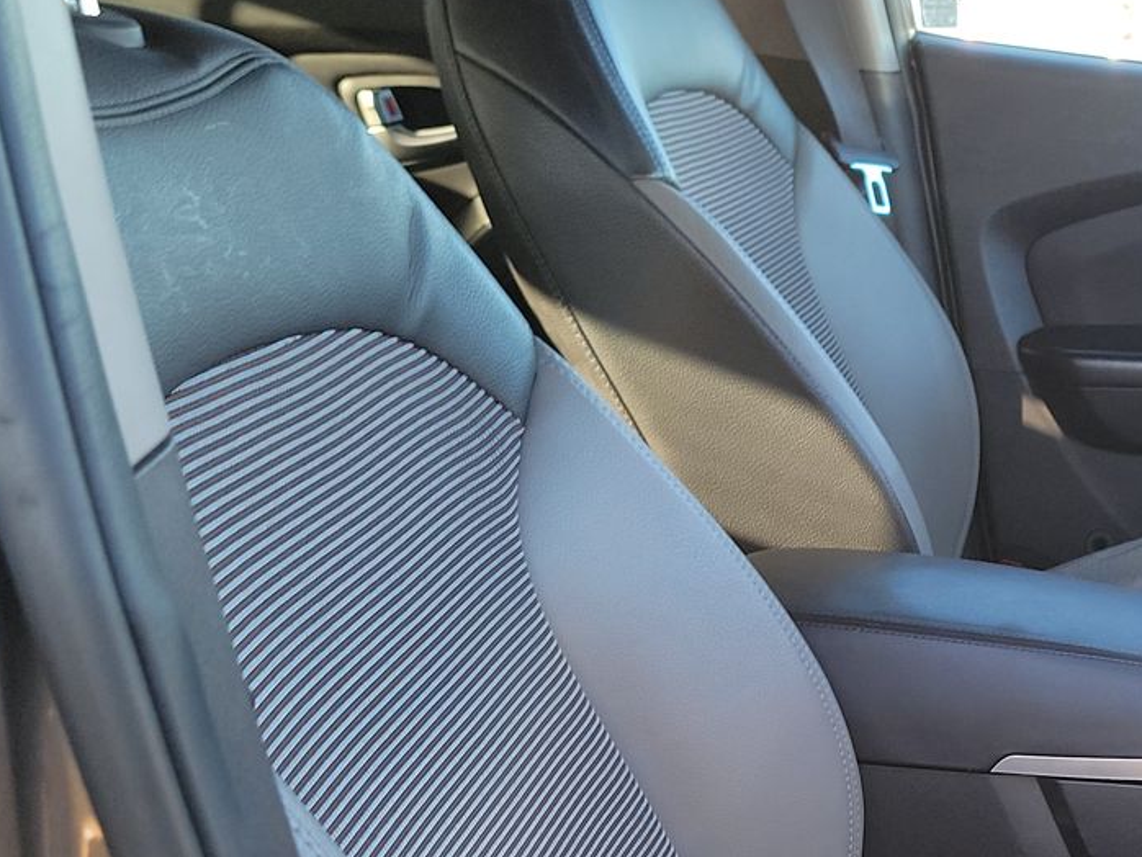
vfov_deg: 25.8
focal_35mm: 55
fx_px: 1815
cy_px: 752
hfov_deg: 31.5
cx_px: 1212
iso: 84
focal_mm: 6.7
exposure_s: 1/59
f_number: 1.8
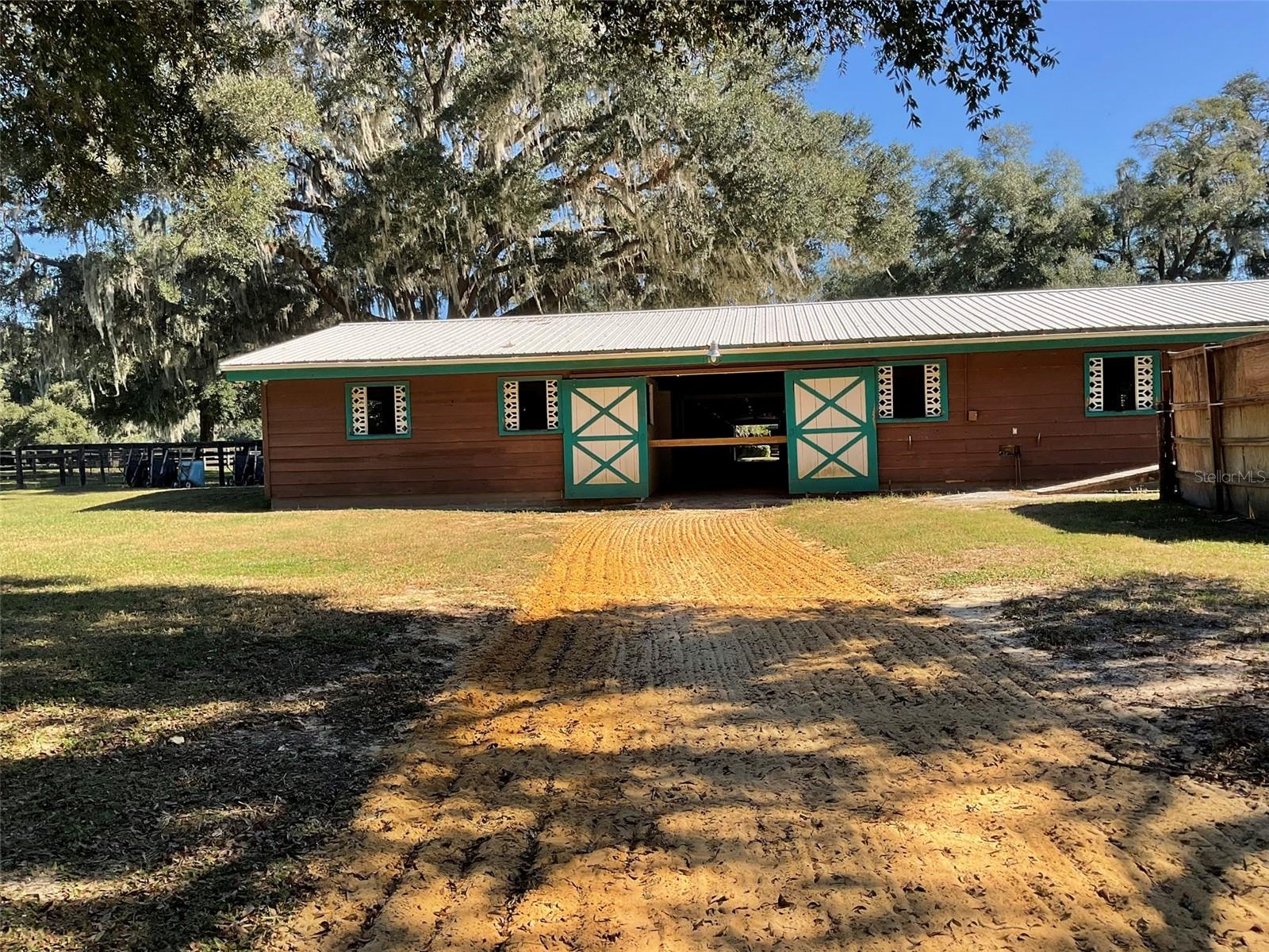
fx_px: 1063
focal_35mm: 29
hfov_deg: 61.7
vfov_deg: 48.2
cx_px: 634
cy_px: 476
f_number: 1.8
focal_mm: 3
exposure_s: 1/804
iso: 16
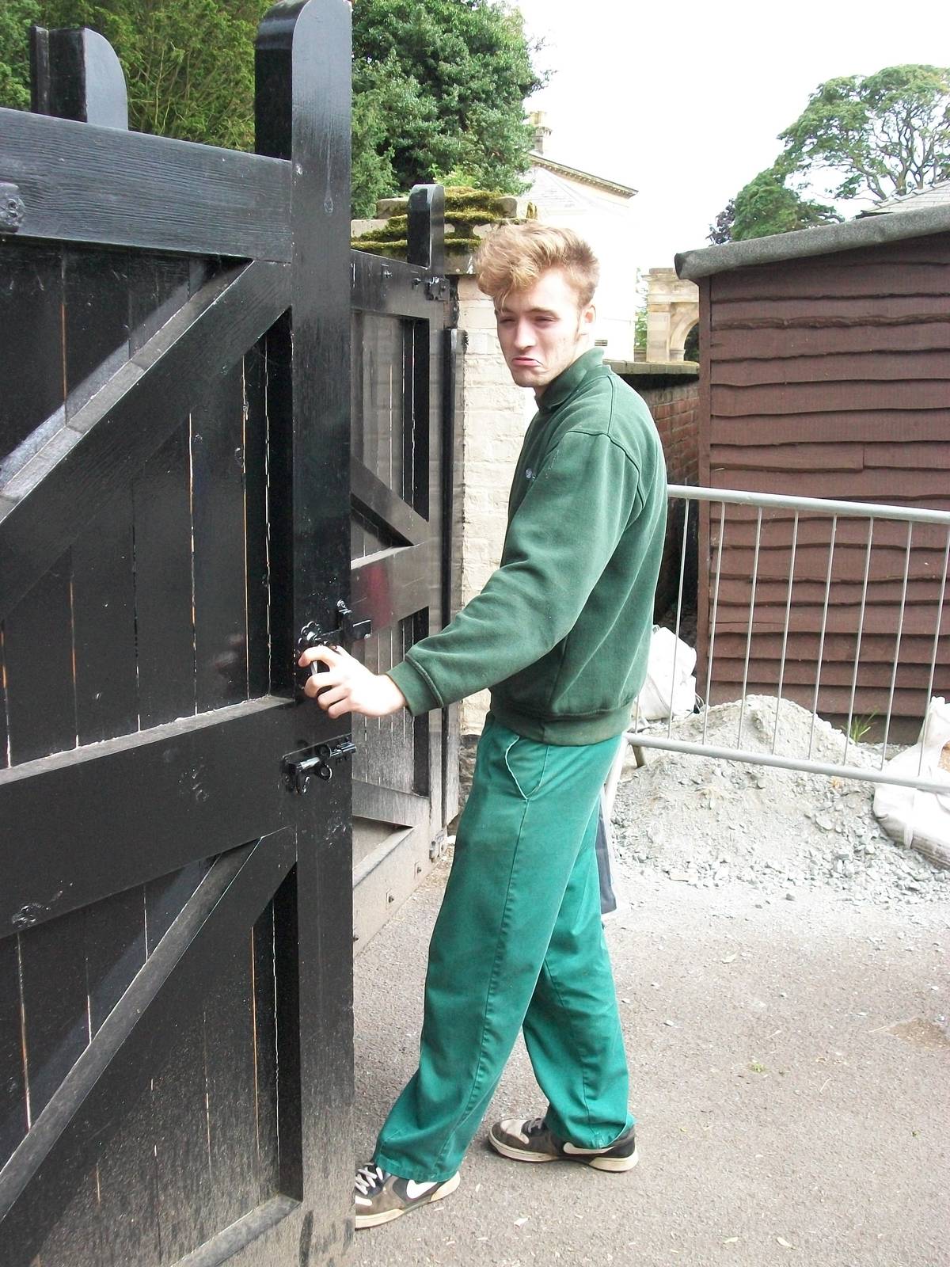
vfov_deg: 46.8
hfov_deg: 36.0
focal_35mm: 40
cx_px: 475
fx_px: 1464
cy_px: 634
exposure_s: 1/500
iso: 266
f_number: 3.2
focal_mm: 7.1
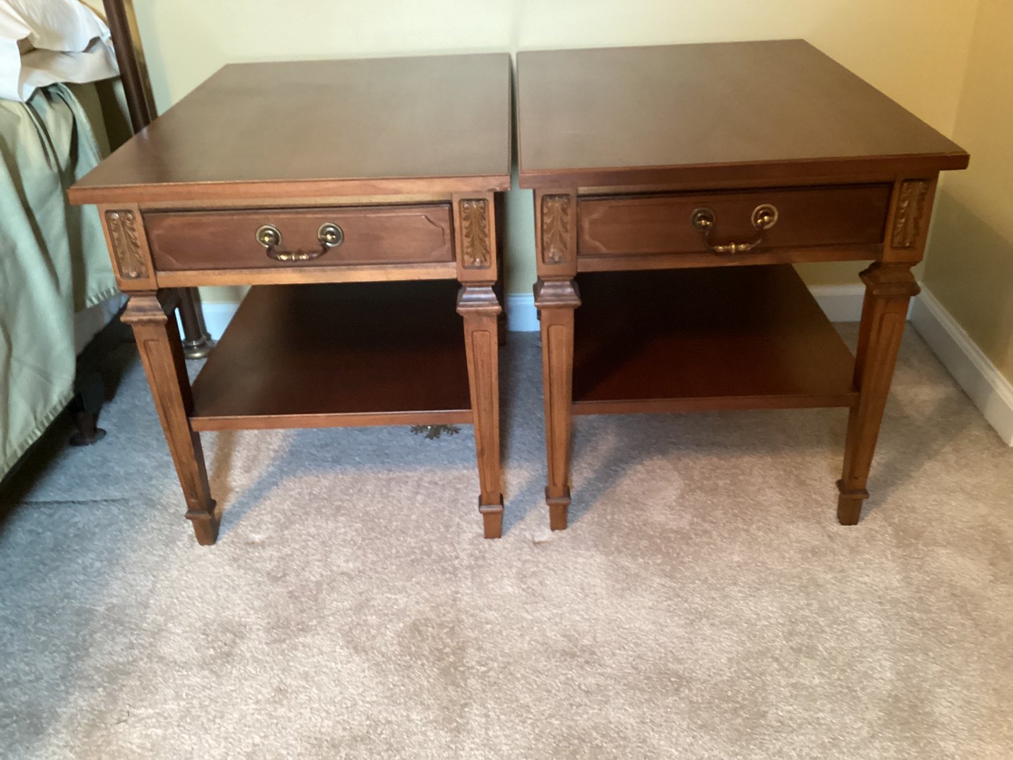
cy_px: 380
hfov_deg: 58.3
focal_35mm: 31
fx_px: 907
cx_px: 506
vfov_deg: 45.4
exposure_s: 1/25
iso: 400
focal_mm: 3.3
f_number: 2.4
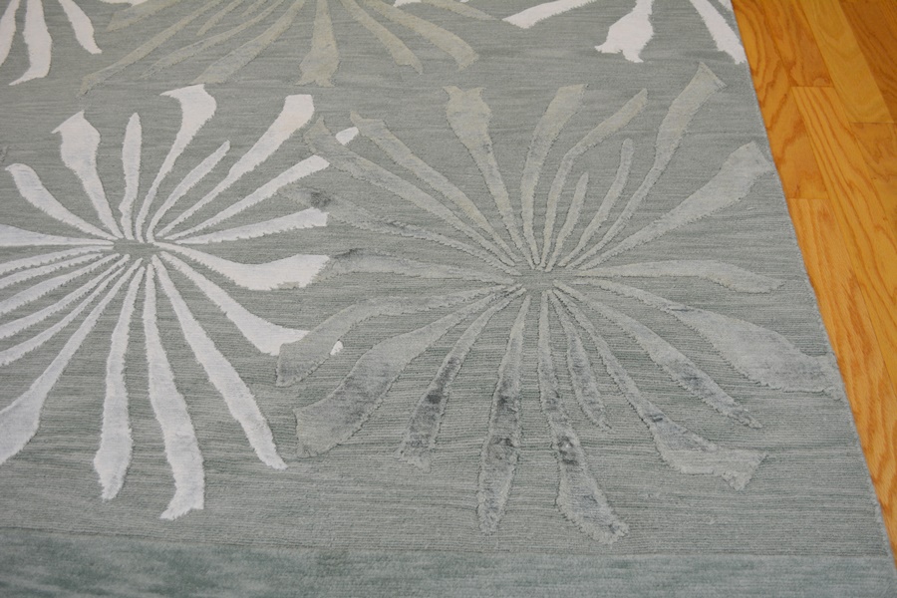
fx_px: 897
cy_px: 299
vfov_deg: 36.9
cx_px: 448
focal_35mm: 36
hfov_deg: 53.1
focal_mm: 24
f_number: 4.5
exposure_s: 1/80
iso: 400
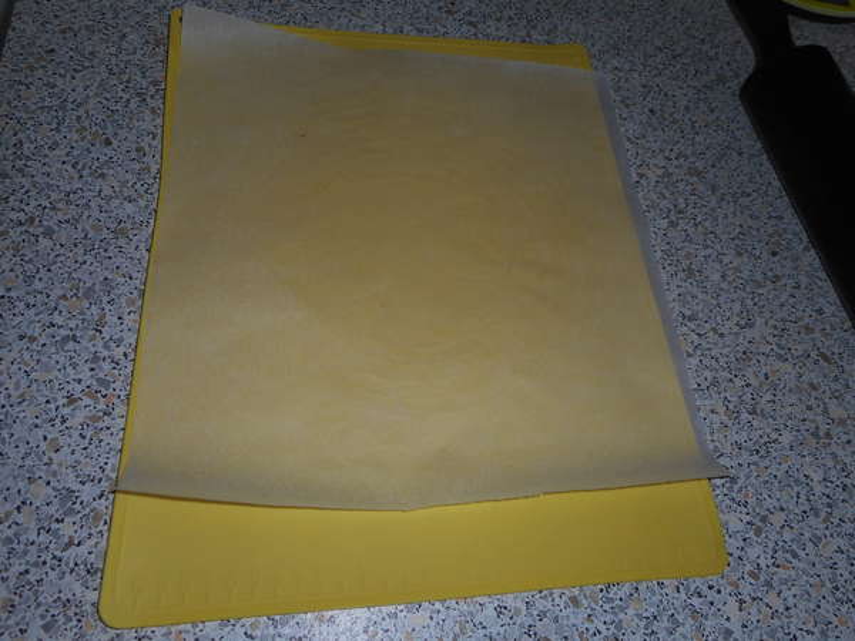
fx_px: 617
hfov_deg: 69.4
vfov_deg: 54.9
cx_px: 428
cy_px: 320
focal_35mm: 25
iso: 80
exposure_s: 1/25
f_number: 3.7
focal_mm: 4.5
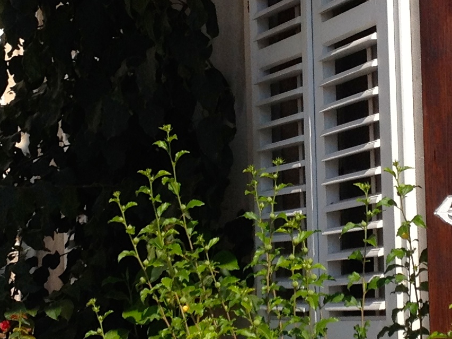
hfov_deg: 14.7
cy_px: 153
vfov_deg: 11.1
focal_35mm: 134
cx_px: 285
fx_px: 1749
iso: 50
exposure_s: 1/2045
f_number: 2.4
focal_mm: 4.28
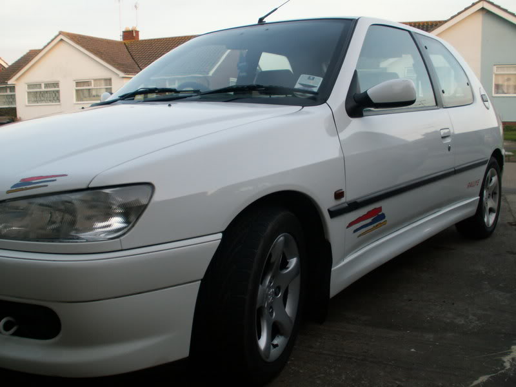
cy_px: 194
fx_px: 522
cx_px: 258
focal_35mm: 35
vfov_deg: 40.7
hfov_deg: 52.6
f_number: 2.8
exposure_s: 1/40
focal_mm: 5.86
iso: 50
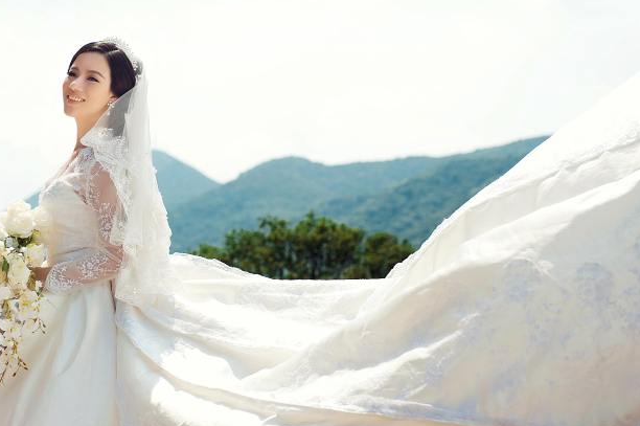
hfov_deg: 21.0
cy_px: 166
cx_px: 258
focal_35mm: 97
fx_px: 1723
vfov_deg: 14.1
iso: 250
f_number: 3.5
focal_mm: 58
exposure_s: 1/2500
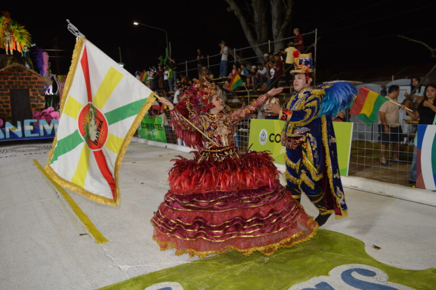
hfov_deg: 67.4
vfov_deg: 47.9
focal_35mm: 27
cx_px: 218
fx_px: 327
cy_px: 145
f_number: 4
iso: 400
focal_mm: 18
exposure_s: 1/100
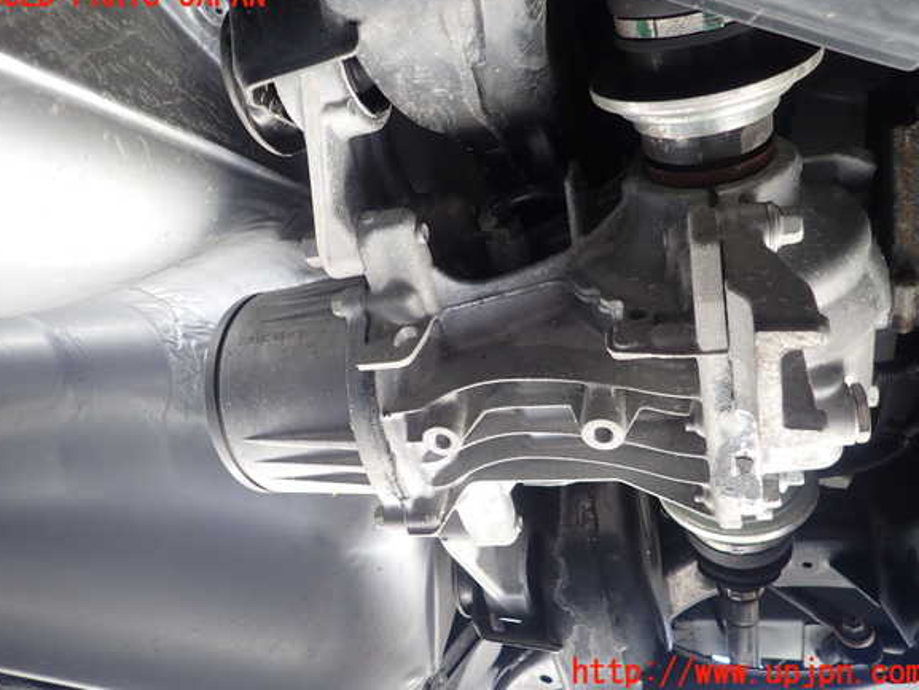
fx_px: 690
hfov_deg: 67.3
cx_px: 454
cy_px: 335
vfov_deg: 53.1
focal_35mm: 26
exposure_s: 1/60
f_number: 2
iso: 160
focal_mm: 4.5
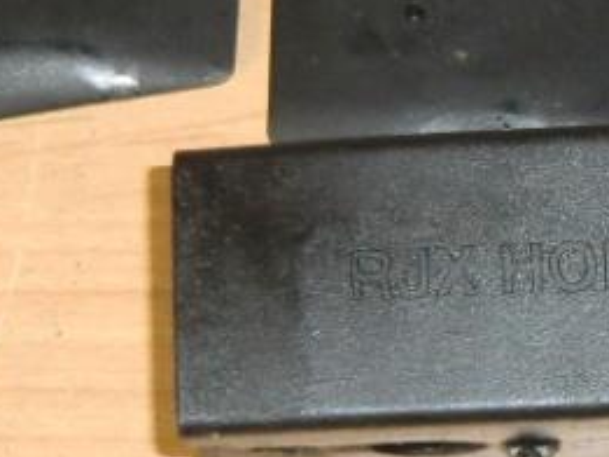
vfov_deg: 5.8
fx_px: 4488
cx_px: 693
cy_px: 166
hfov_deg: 7.7
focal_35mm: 255
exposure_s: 1/25
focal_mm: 11.6
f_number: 4.4
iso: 400
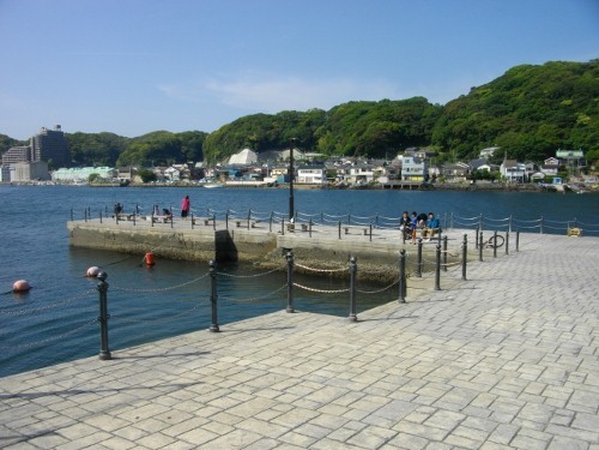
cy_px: 225
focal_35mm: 32
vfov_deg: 44.2
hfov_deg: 56.8
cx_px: 300
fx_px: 554
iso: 100
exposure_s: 1/500
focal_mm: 5.7
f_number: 5.5
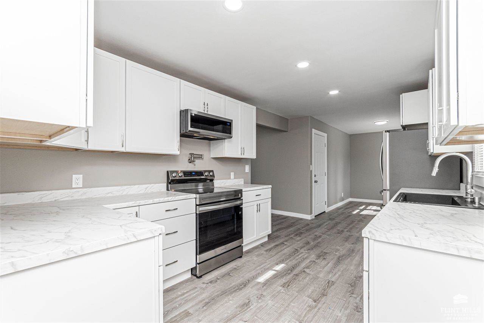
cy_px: 162
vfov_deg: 77.3
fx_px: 202
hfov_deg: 100.4
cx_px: 242
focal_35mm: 15
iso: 800
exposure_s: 1/60
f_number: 11
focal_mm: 10
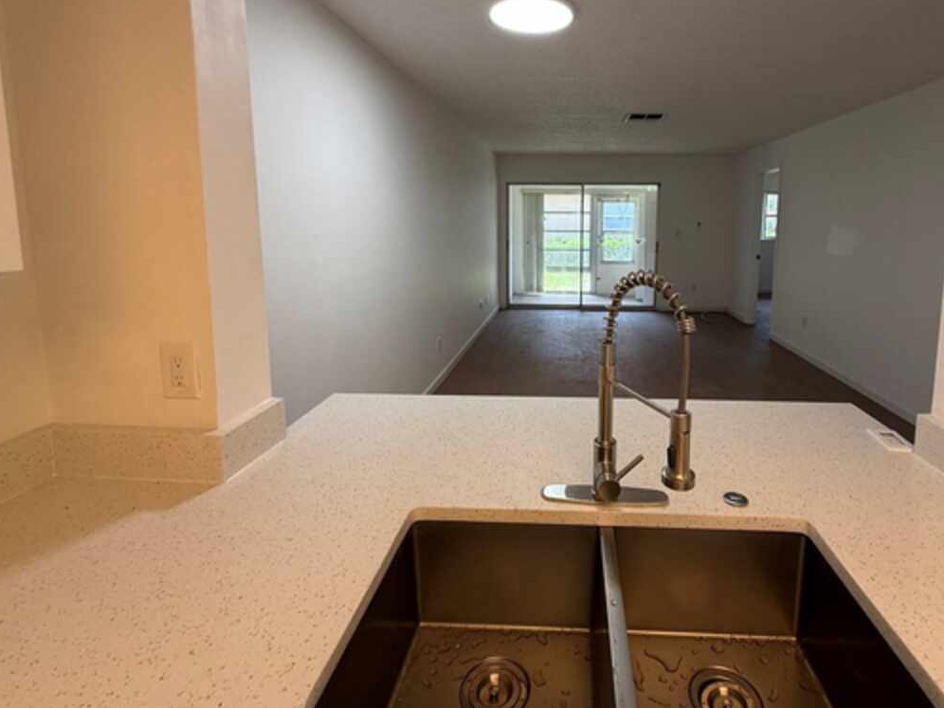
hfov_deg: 87.0
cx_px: 550
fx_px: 491
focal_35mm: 18
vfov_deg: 70.6
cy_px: 272
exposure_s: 1/120
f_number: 2.2
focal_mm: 2.22
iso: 160
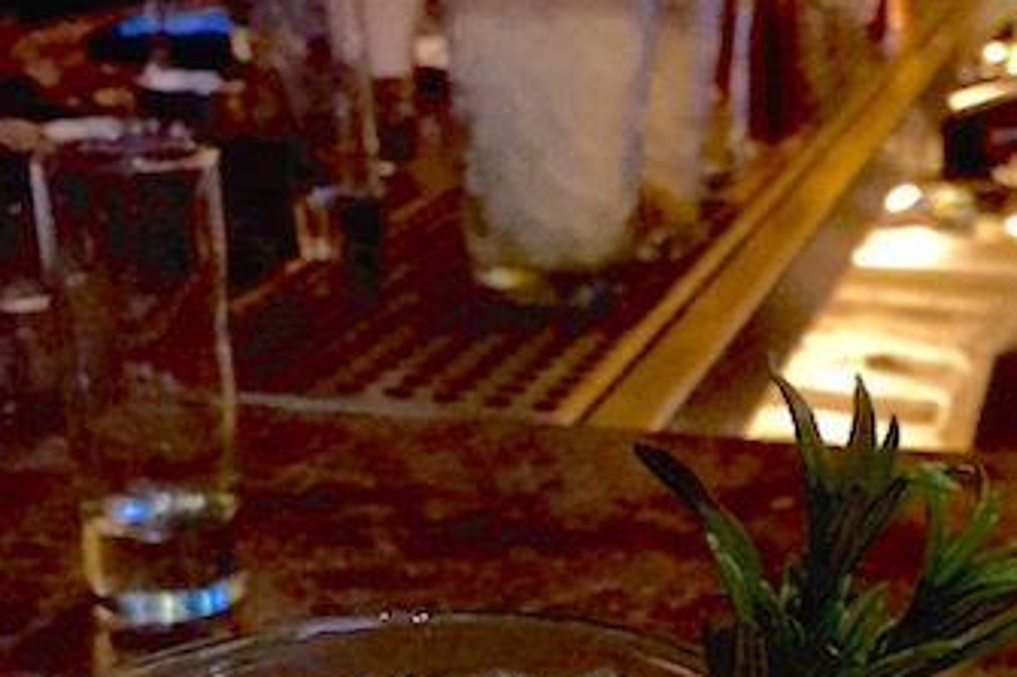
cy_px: 549
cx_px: 877
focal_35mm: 72
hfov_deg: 27.3
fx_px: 2033
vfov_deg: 18.7
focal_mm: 4.15
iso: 400
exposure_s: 1/15
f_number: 2.2
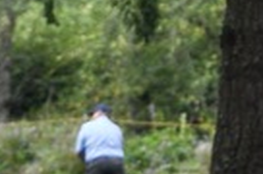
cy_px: 331
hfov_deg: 0.9
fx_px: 16151
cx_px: -44
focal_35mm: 2216
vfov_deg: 0.6
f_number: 5
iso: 400
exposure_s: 1/1000
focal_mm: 185
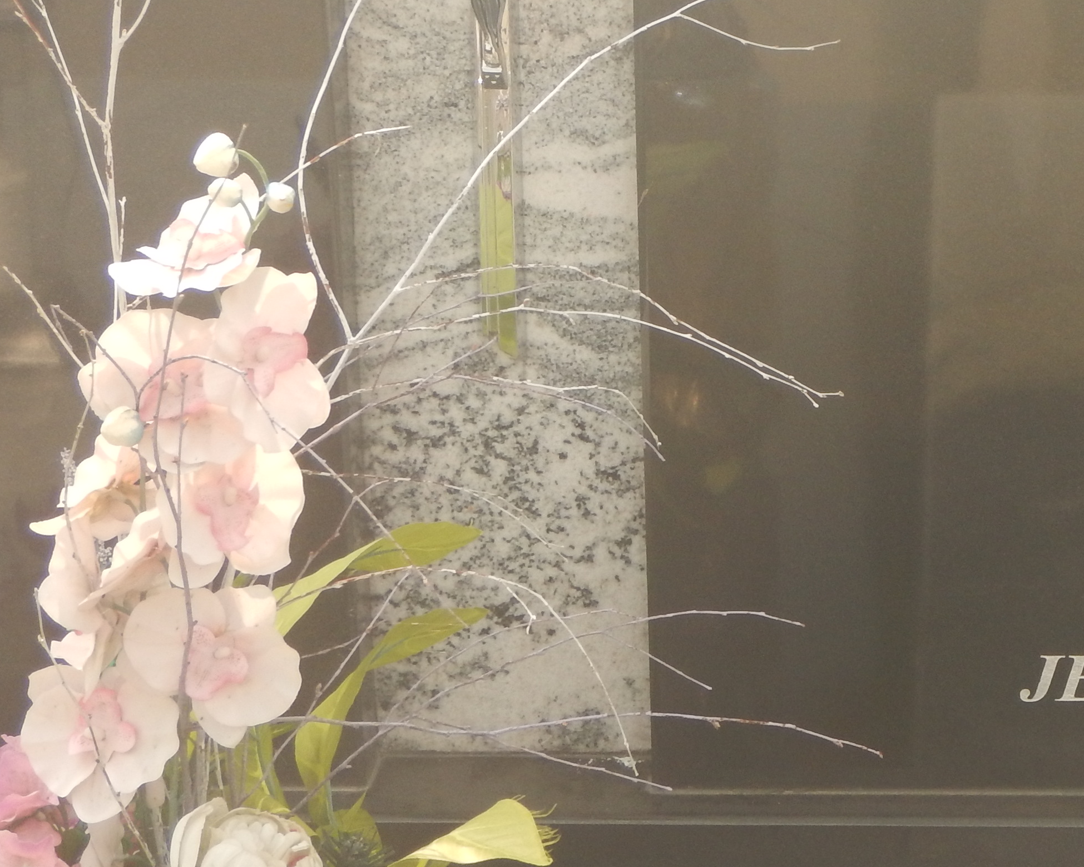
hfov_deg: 15.7
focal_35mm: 120
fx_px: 3850
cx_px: 1093
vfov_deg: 12.8
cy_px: 90
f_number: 4.3
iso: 125
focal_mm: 9.2
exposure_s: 1/250
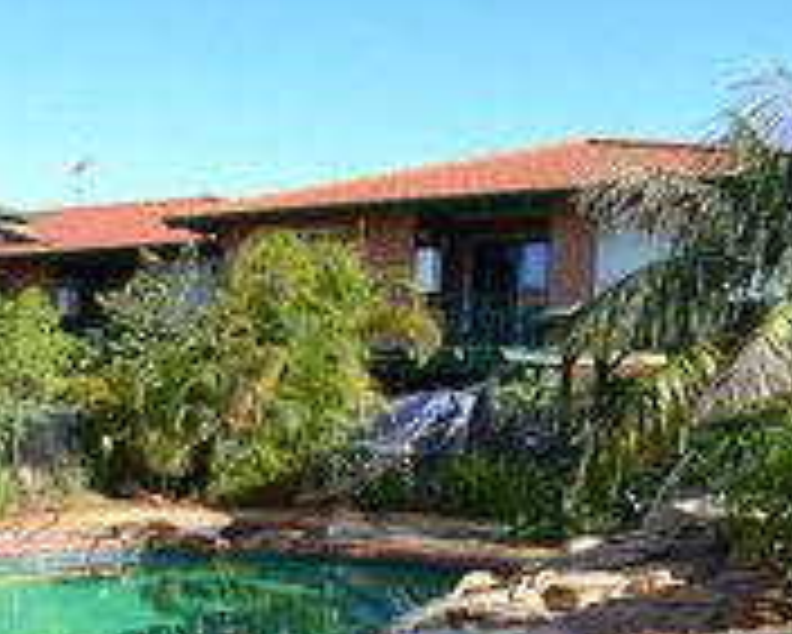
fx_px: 1055
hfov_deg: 36.3
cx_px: -32
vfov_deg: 32.6
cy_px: 506
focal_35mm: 45
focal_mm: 18
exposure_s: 1/320
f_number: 9
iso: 400
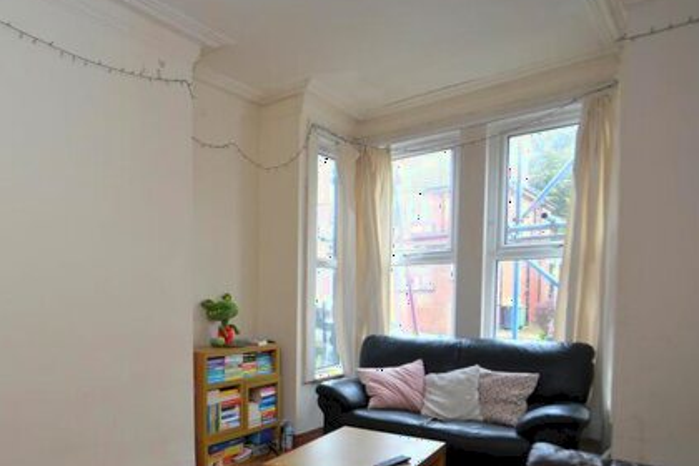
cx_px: 221
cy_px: 338
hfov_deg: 69.1
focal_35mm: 25
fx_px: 485
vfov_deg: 49.6
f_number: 4.8
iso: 400
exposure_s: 1/90
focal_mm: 10
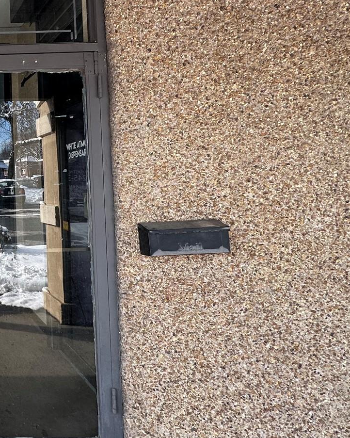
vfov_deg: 56.6
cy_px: 170
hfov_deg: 34.6
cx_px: -95
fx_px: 402
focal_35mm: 31
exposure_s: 1/300
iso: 40
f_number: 2.2
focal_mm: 2.22
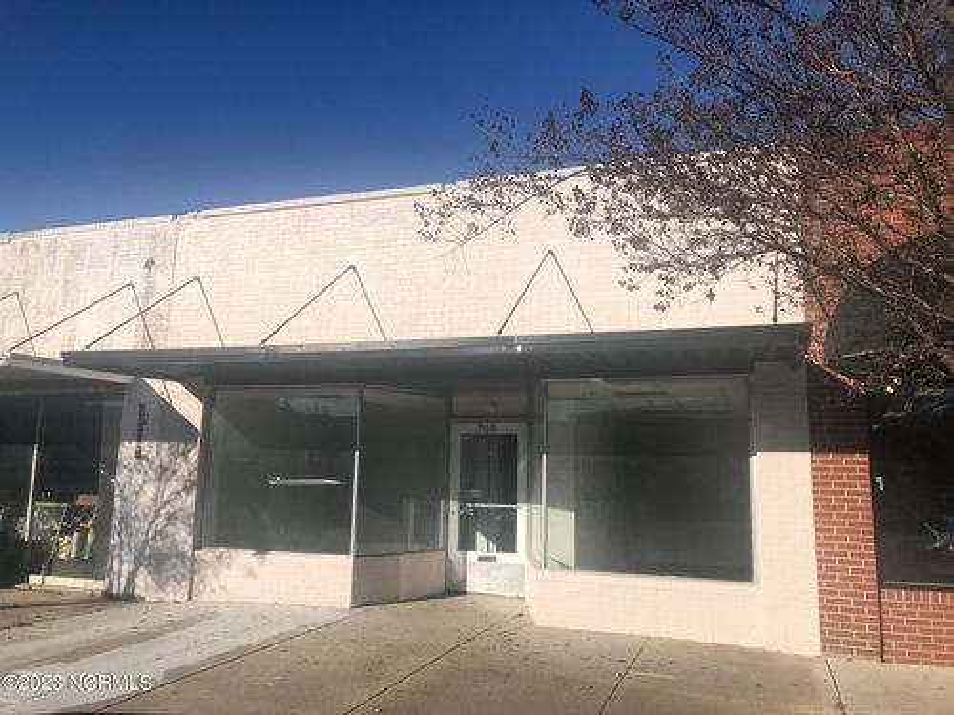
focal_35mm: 28
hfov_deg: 63.4
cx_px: 477
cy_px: 358
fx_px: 772
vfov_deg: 49.7
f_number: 1.8
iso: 25
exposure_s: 1/3745
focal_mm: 4
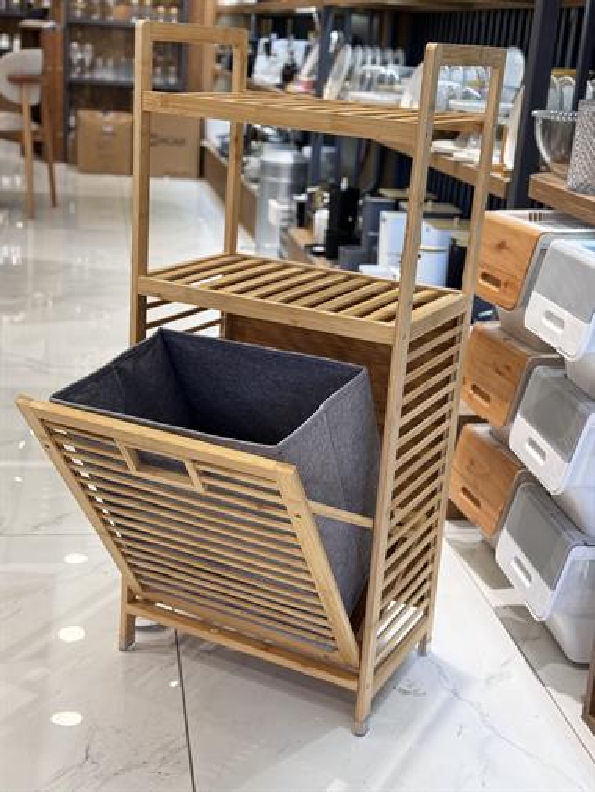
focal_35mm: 48
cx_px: 298
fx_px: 1099
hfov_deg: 30.3
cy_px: 396
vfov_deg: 39.6
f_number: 1.78
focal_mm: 6.86
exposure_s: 1/100
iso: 100
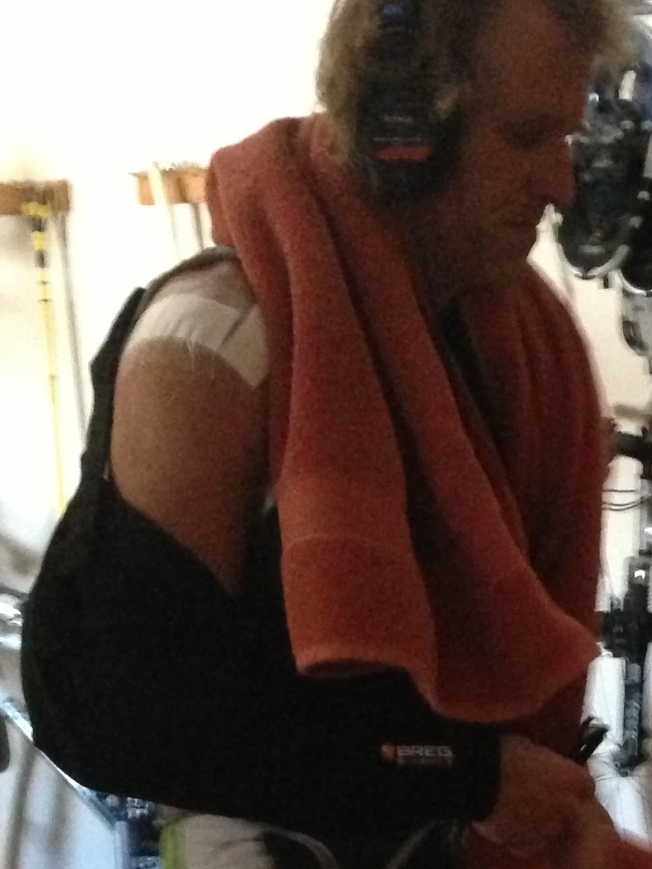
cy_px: 845
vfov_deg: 20.9
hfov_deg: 15.9
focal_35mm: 91
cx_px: 668
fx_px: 2285
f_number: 2.4
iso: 800
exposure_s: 1/15
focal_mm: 4.13
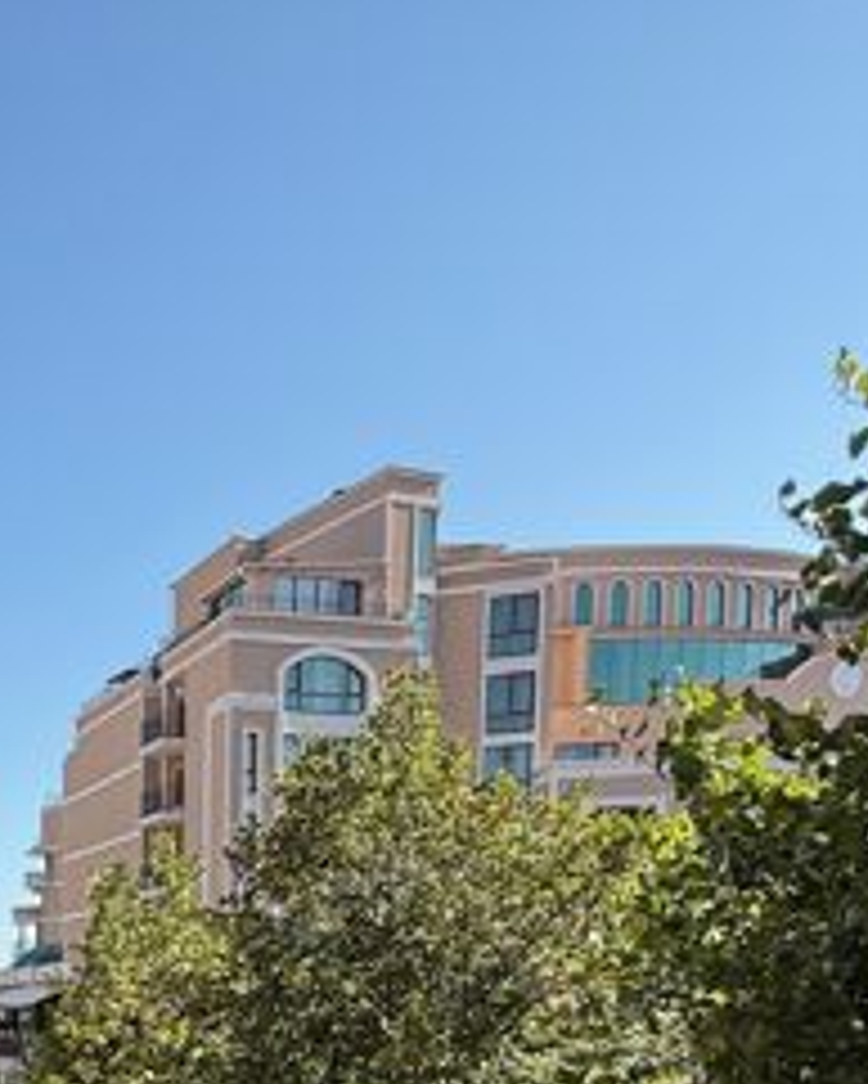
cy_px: 1165
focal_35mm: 40
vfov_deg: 38.6
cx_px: -146
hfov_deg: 31.8
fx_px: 1284
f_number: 2.2
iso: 50
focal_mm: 2.22
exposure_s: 1/901
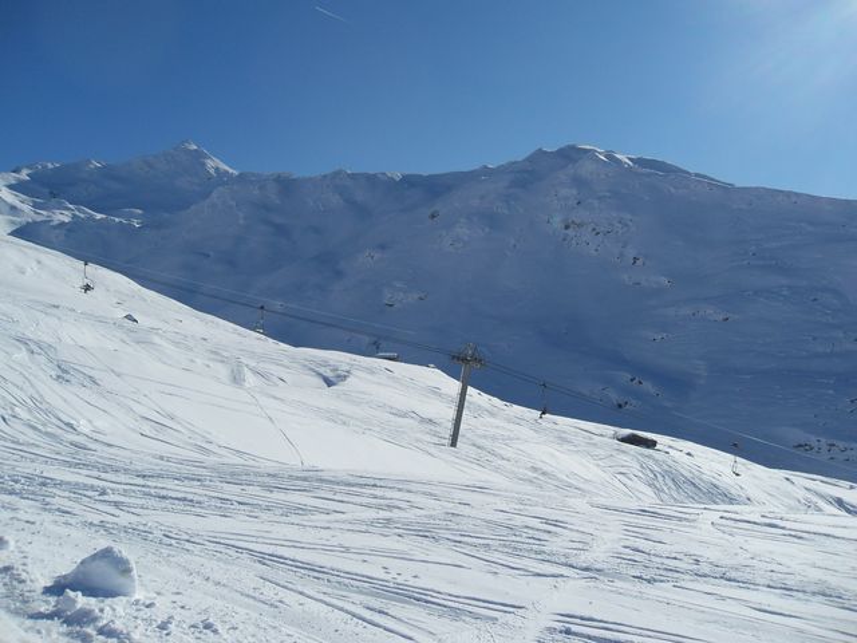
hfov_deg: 52.6
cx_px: 428
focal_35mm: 35
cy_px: 322
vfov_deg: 40.7
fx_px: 867
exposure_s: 1/500
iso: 80
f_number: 8.2
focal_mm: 6.3
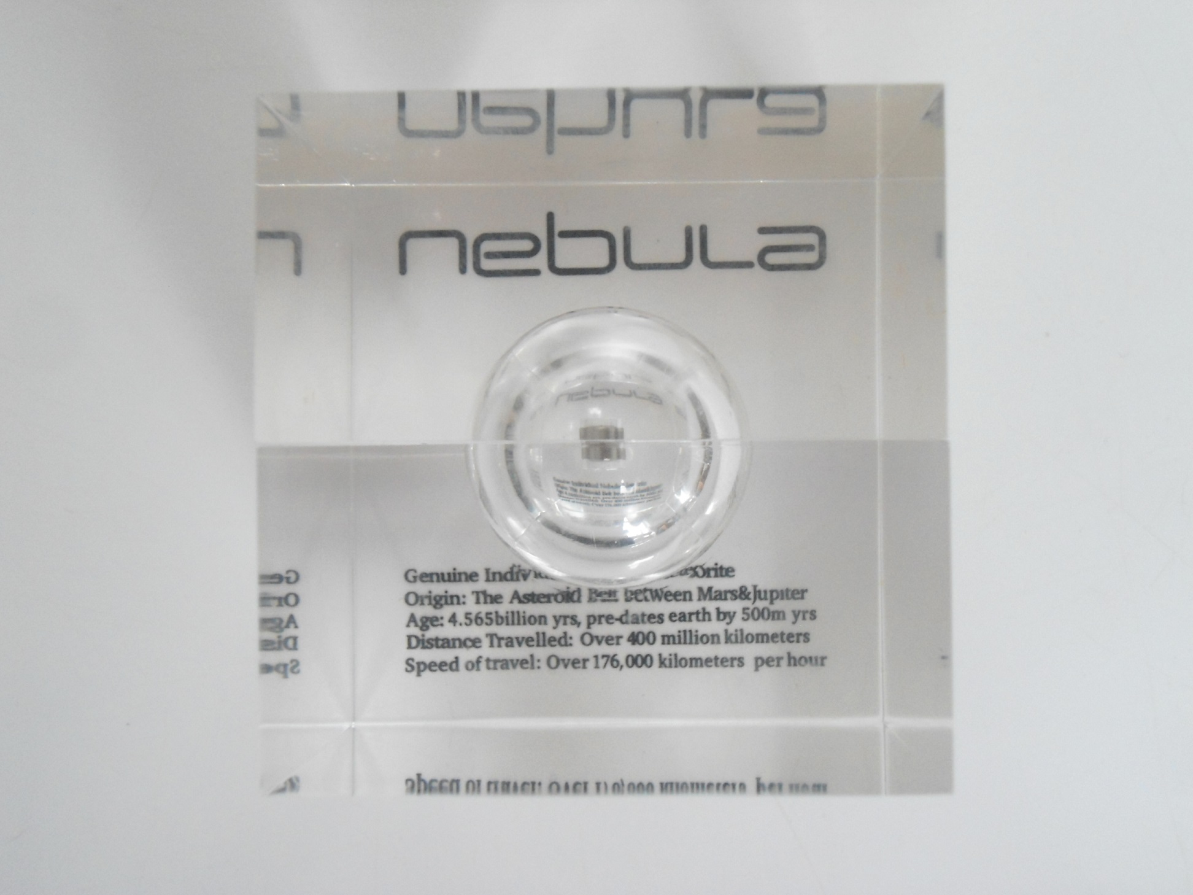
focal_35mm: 44
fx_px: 1516
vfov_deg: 32.9
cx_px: 596
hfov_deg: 42.9
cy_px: 448
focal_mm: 7.9
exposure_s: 1/8
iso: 400
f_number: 3.5
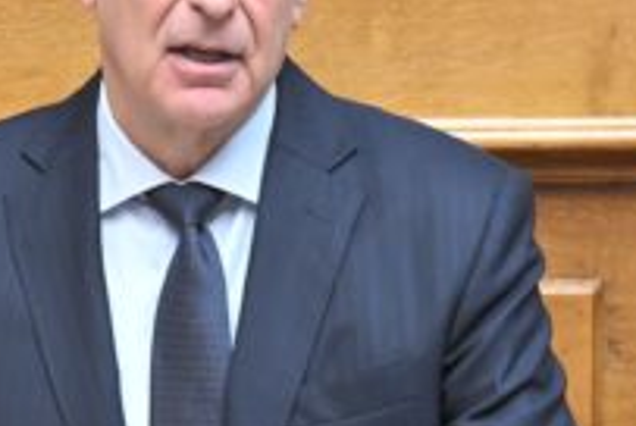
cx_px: 398
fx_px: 21514
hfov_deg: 1.7
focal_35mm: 1216
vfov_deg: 1.1
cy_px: 388
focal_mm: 400
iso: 6400
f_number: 6
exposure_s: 1/250
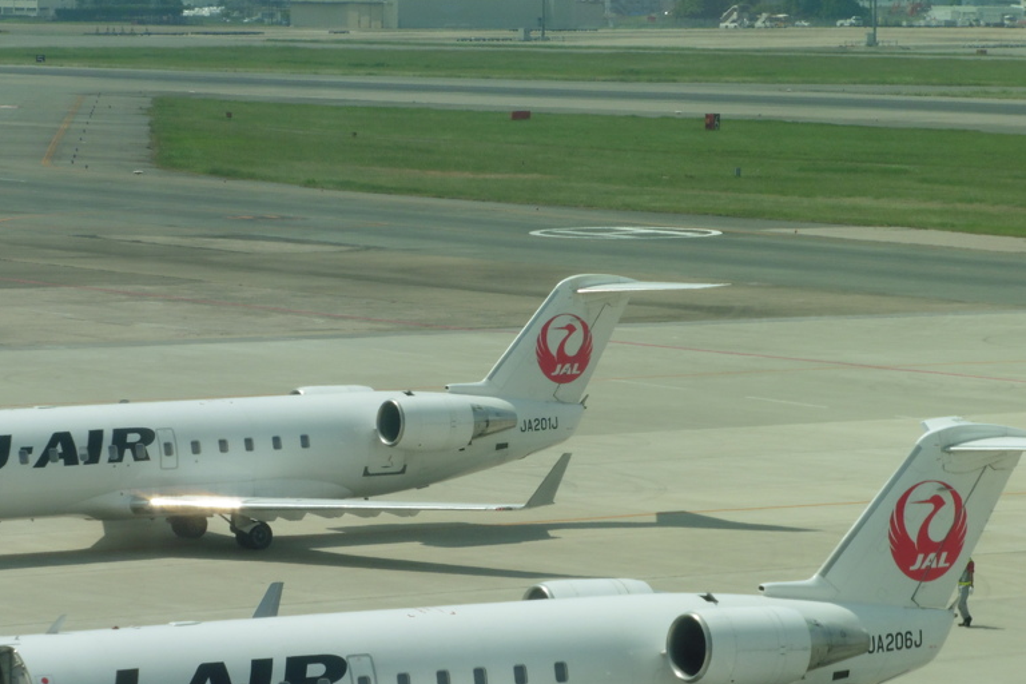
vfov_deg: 6.8
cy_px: 488
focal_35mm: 201
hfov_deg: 10.2
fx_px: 5728
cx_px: 355
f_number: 6.3
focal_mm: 25.9
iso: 100
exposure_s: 1/400
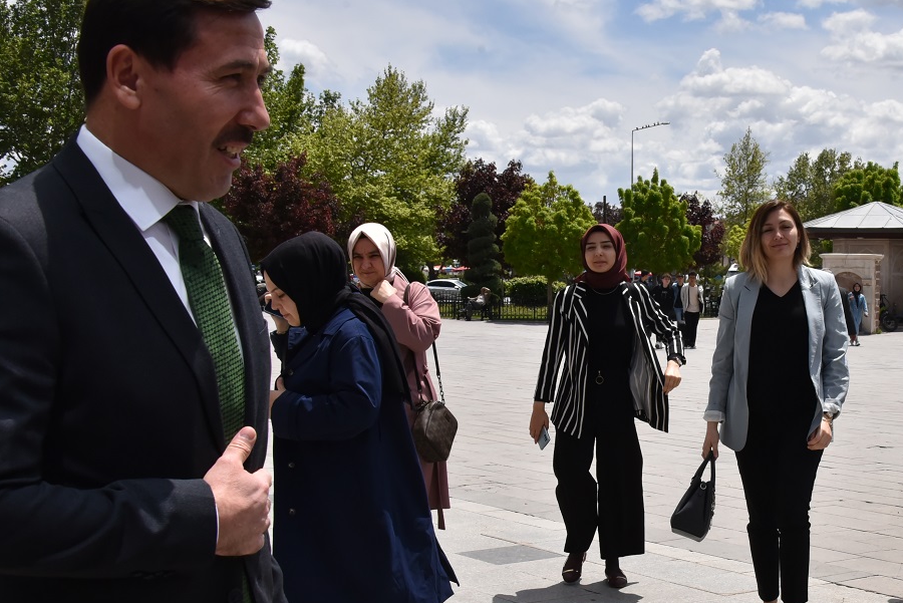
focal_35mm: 60
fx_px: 1506
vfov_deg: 22.6
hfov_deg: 32.3
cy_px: 373
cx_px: 751
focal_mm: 36
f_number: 16
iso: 1250
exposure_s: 1/1600
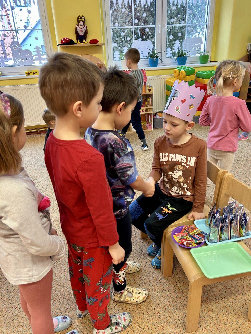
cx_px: 126
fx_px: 251
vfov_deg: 67.3
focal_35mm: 26
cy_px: 167
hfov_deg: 53.1
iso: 100
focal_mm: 5.7
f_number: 1.5
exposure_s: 1/60
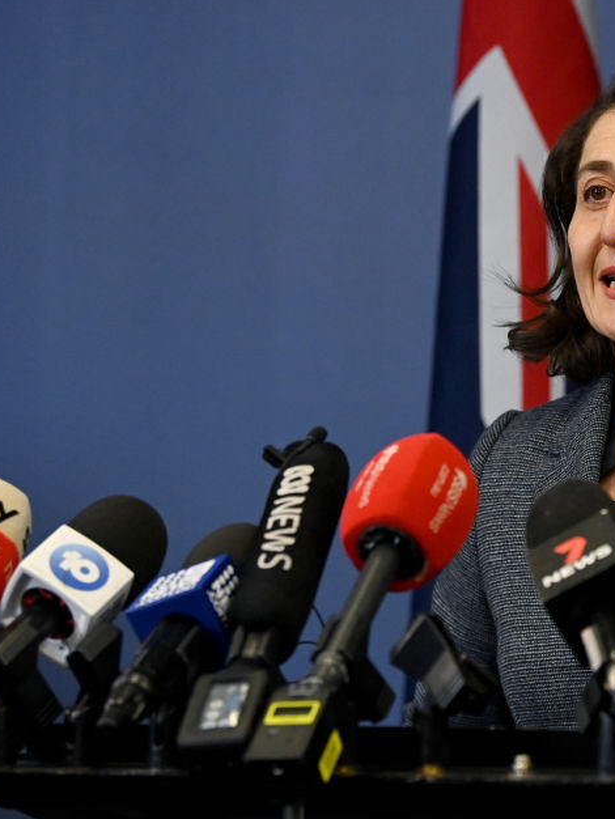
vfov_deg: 11.4
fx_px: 4095
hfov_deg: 8.5
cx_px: 631
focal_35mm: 173
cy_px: 440
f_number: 4
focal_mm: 110
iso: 6400
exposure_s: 1/1000
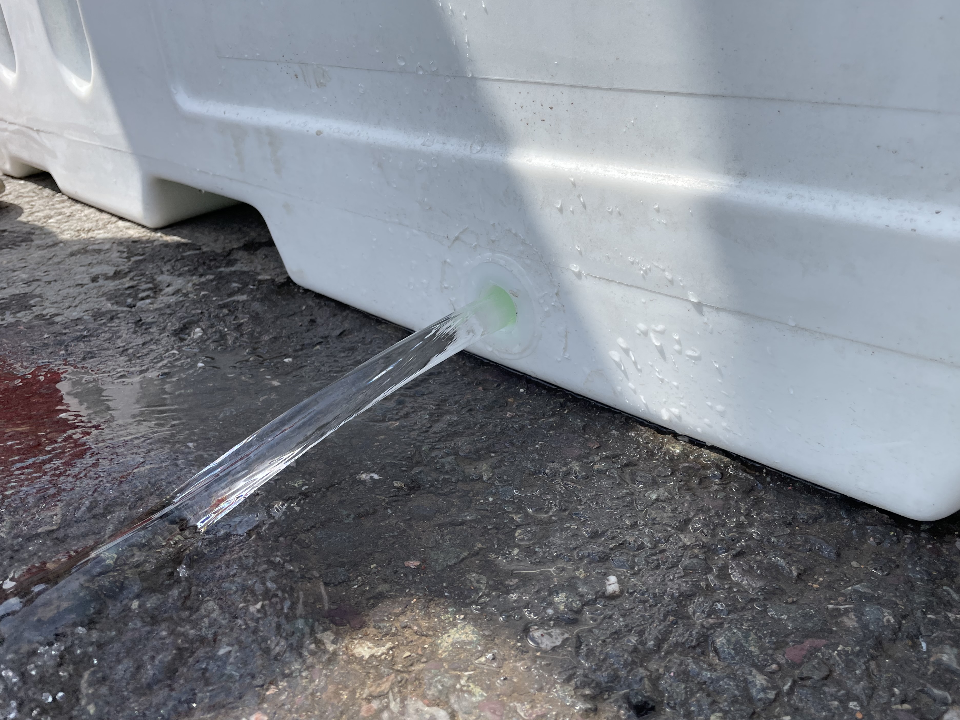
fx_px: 777
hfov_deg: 63.4
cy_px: 369
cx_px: 513
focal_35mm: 28
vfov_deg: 49.7
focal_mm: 4.2
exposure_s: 1/3205
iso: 32
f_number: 1.6
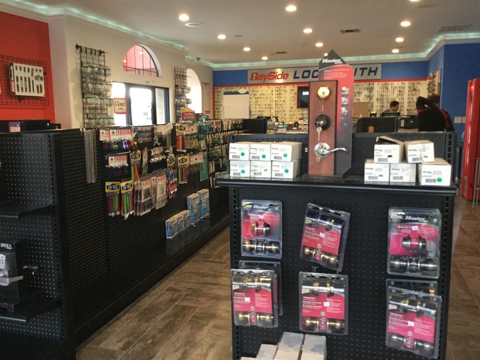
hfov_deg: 58.4
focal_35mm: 31
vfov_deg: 45.4
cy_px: 180
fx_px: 430
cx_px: 240
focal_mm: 3.3
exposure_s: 1/30
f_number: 2.4
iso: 200
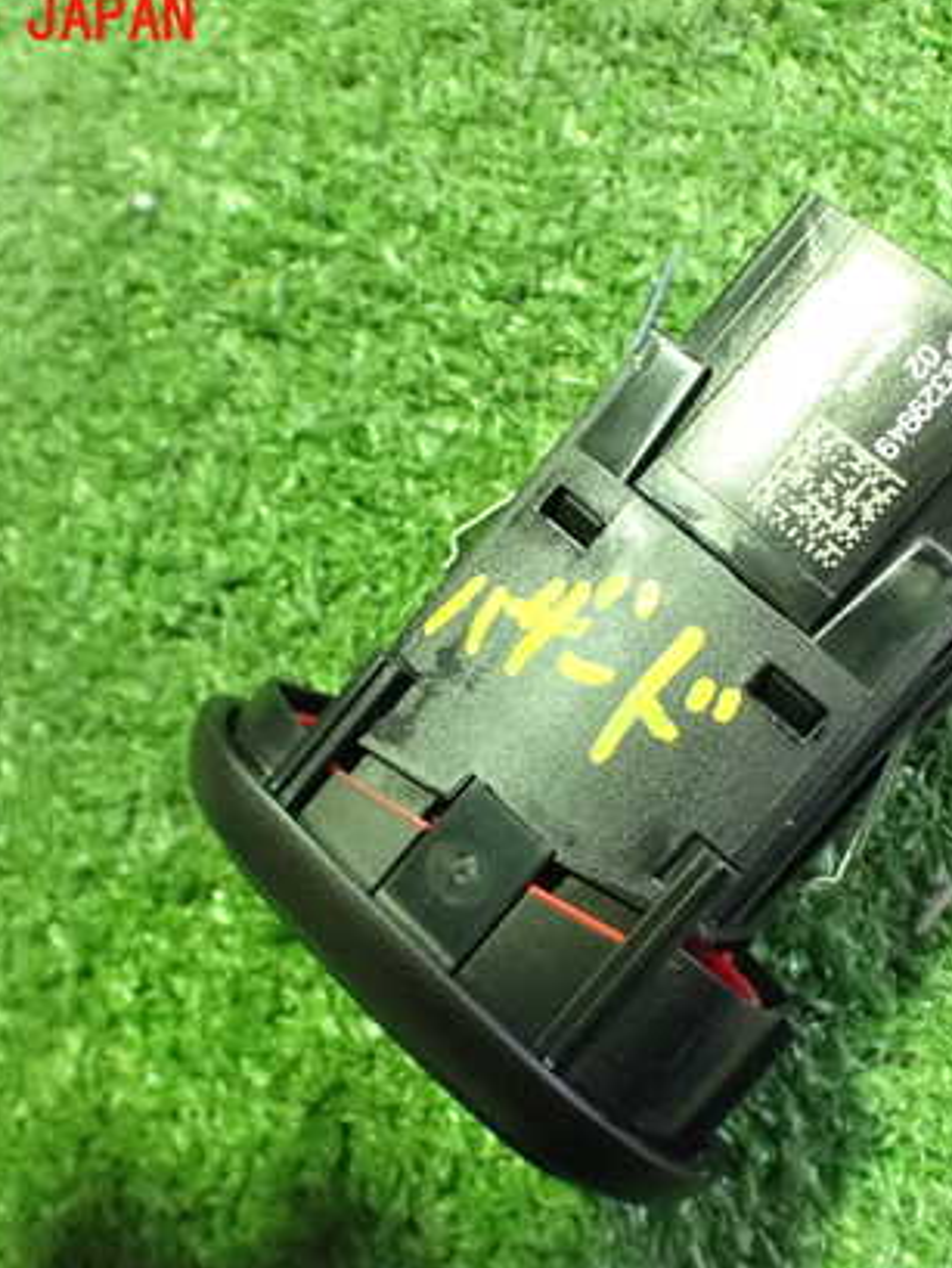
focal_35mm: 44
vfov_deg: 42.9
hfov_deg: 32.8
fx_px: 1613
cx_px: 561
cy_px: 679
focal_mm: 5.4
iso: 1600
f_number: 2.3
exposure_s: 1/30
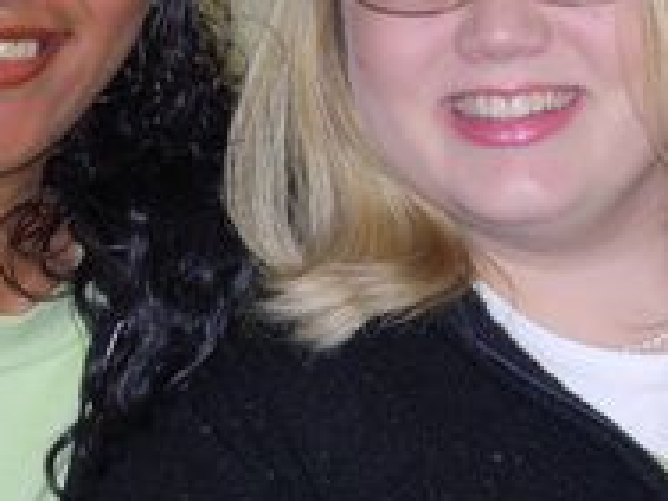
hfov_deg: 9.8
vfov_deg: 7.4
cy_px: 256
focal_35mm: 202
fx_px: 3898
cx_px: 327
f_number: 3.5
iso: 79
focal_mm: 12.7
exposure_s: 1/64
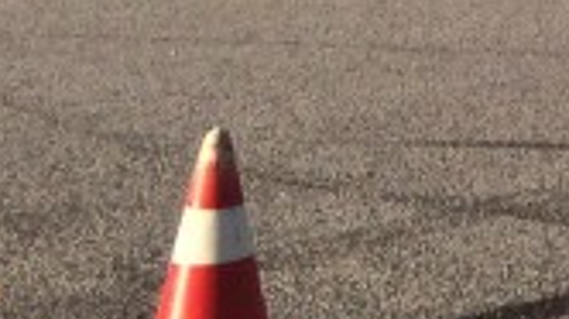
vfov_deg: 5.9
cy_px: -511
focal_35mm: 195
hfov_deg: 9.2
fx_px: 2939
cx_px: 1628
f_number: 2.2
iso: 32
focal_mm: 4.15
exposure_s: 1/2160
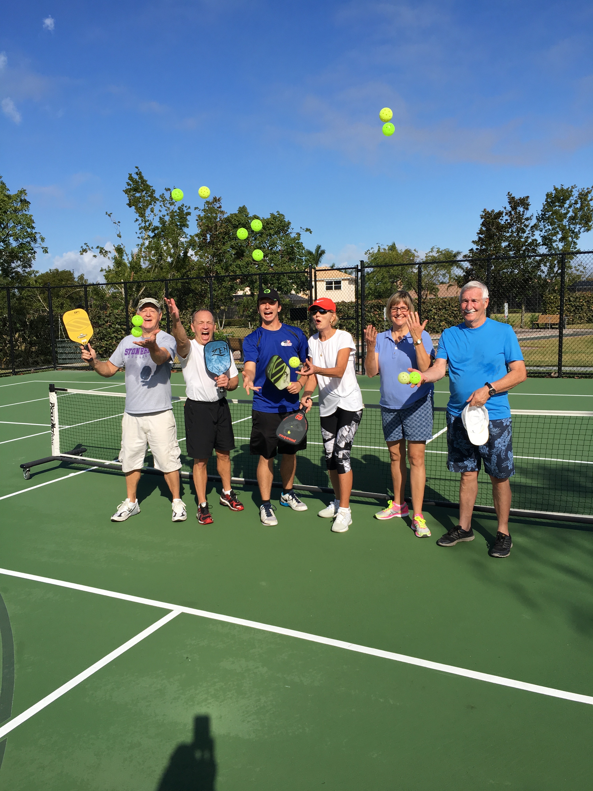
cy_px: 396
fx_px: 662
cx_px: 296
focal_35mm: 29
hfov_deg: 48.2
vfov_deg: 61.7
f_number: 2.2
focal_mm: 4.15
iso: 25
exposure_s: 1/2137
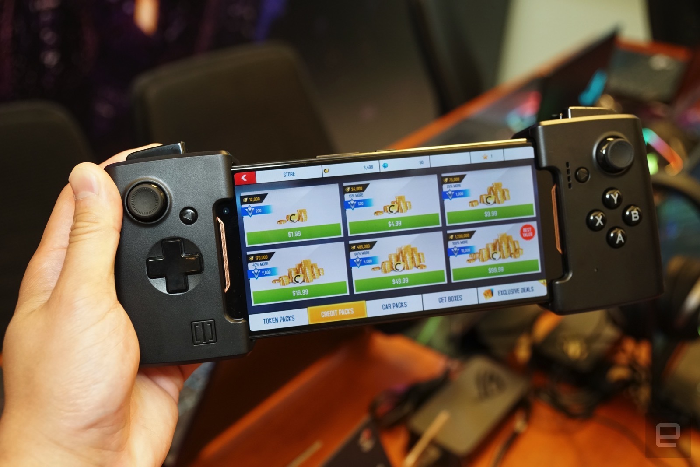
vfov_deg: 31.9
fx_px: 817
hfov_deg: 46.4
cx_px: 350
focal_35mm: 42
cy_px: 234
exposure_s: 1/60
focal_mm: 28
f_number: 4
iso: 1250
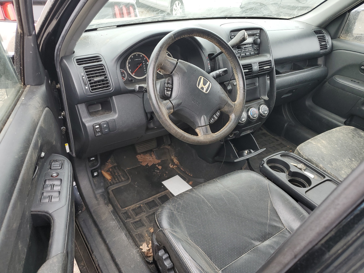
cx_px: 182
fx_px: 273
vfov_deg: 53.1
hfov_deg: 67.3
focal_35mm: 26
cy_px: 136
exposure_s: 1/204
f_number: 1.5
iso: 50
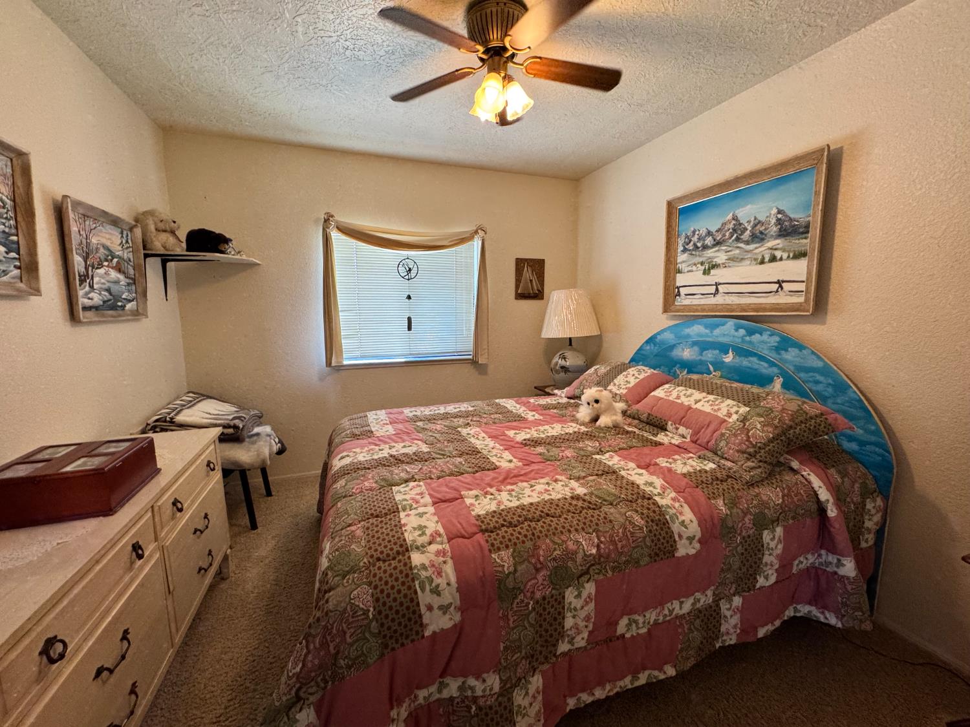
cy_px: 364
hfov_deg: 102.1
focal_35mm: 14
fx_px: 392
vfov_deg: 85.7
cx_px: 485
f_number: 2.2
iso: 200
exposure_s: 1/60
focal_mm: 2.22
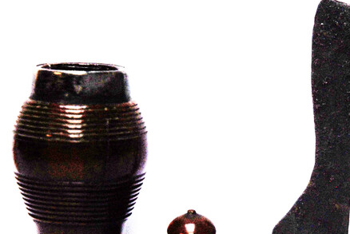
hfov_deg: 10.7
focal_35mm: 192
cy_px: 157
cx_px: 268
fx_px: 1868
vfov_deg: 7.2
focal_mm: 70
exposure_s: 1/180
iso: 500
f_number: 7.1
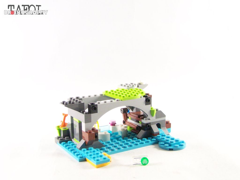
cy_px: 90
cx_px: 120
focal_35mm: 48
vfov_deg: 30.3
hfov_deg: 39.7
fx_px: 333
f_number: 3.2
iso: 400
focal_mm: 8
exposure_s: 1/60
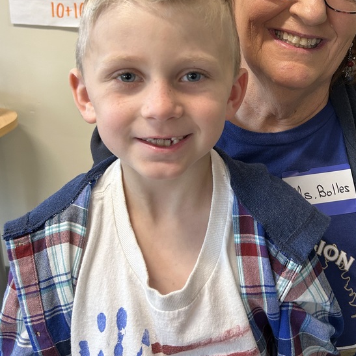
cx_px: 240
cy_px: 82
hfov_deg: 38.7
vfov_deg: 38.0
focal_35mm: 43
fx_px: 500
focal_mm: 5.7
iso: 125
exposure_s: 1/60
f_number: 1.5
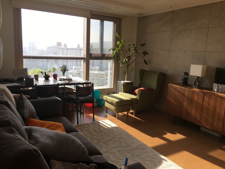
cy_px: 84
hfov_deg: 61.7
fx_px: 188
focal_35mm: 29
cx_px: 112
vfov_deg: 48.2
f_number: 2.2
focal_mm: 4.15
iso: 25
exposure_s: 1/120
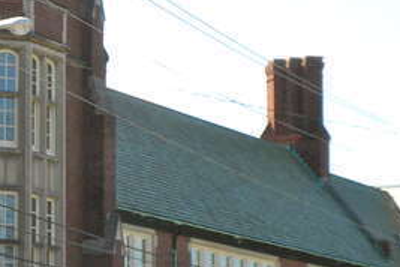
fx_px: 2078
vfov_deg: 7.3
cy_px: 158
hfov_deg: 10.7
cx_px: -145
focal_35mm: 187
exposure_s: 1/229
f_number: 4.7
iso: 64
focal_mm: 10.7
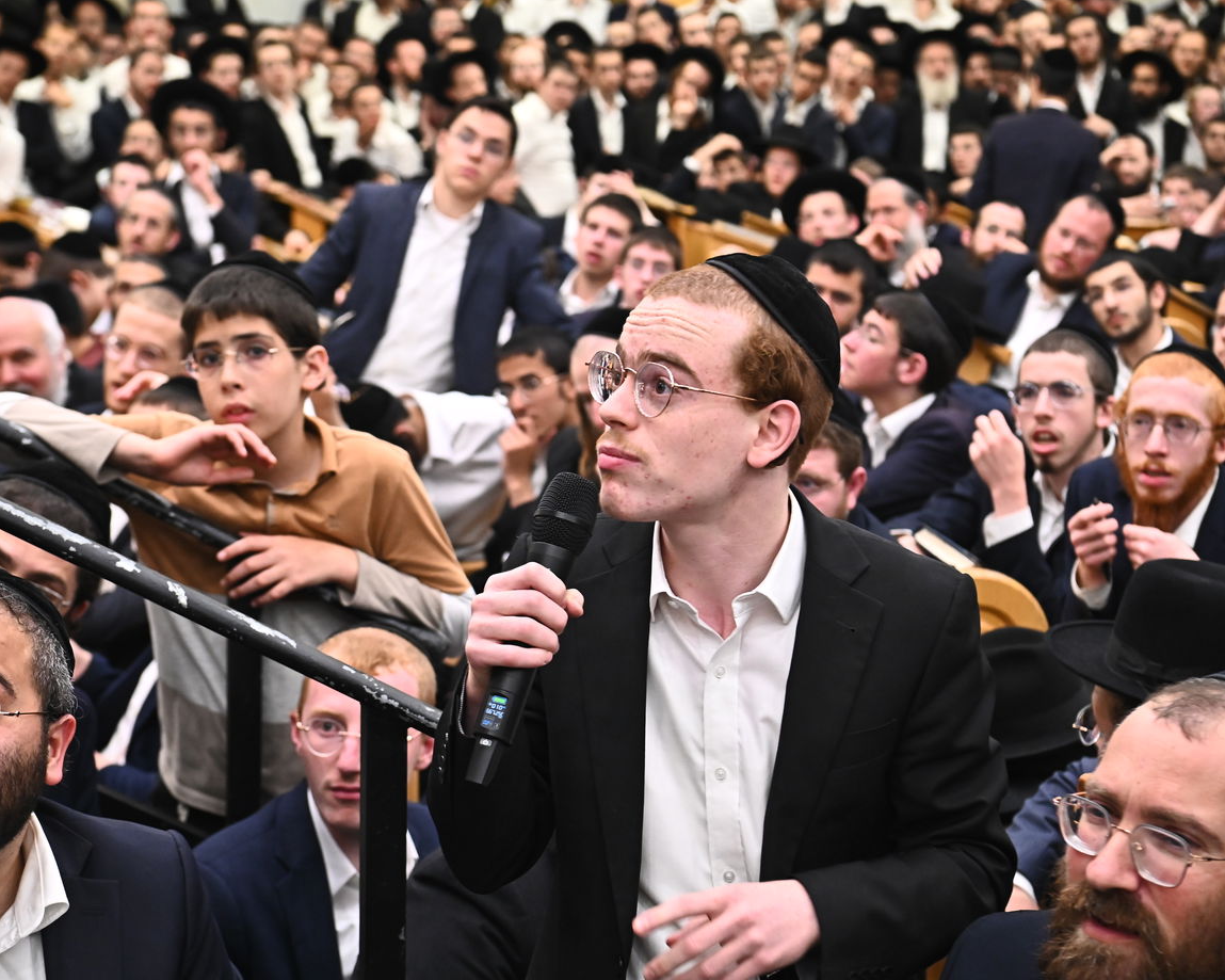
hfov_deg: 23.9
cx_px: 608
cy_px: 496
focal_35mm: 80
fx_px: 2900
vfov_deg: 19.2
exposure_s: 1/200
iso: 3200
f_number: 5.6
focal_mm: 70
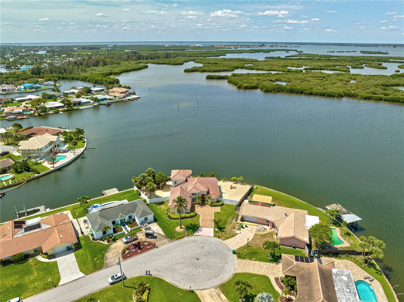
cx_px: 202
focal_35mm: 24
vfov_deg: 56.8
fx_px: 280
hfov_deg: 71.6
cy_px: 151
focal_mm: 12.3
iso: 100
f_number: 5.6
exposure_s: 1/500
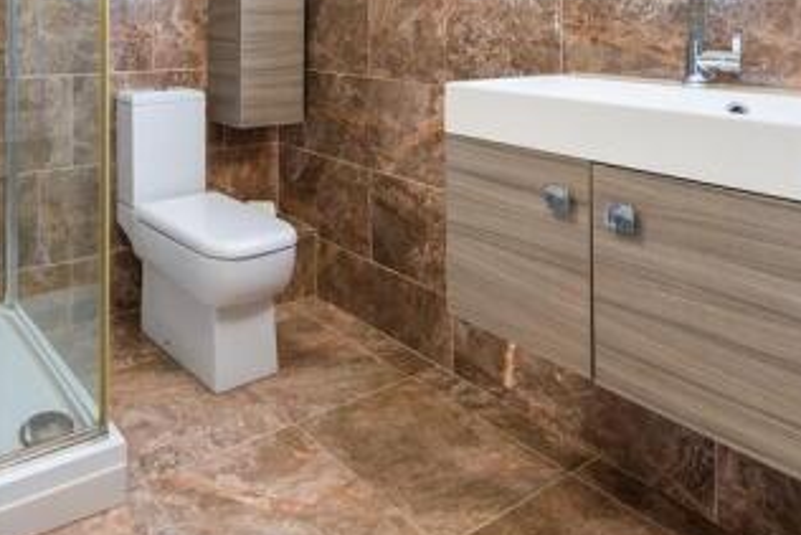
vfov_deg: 42.8
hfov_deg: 61.5
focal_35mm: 27
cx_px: 155
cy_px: 27
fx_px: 601
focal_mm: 8.9
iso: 160
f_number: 7.1
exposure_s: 1/4
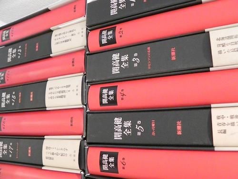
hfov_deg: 61.7
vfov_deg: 48.2
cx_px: 119
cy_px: 90
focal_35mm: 29
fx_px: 199
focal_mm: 5.2
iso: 1600
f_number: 2.8
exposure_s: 1/30.4
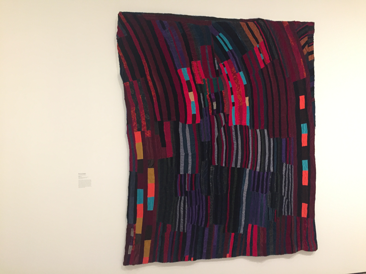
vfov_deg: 48.2
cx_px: 183
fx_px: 307
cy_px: 137
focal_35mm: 29
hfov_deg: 61.7
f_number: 2.2
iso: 320
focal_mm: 4.15
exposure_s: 1/15
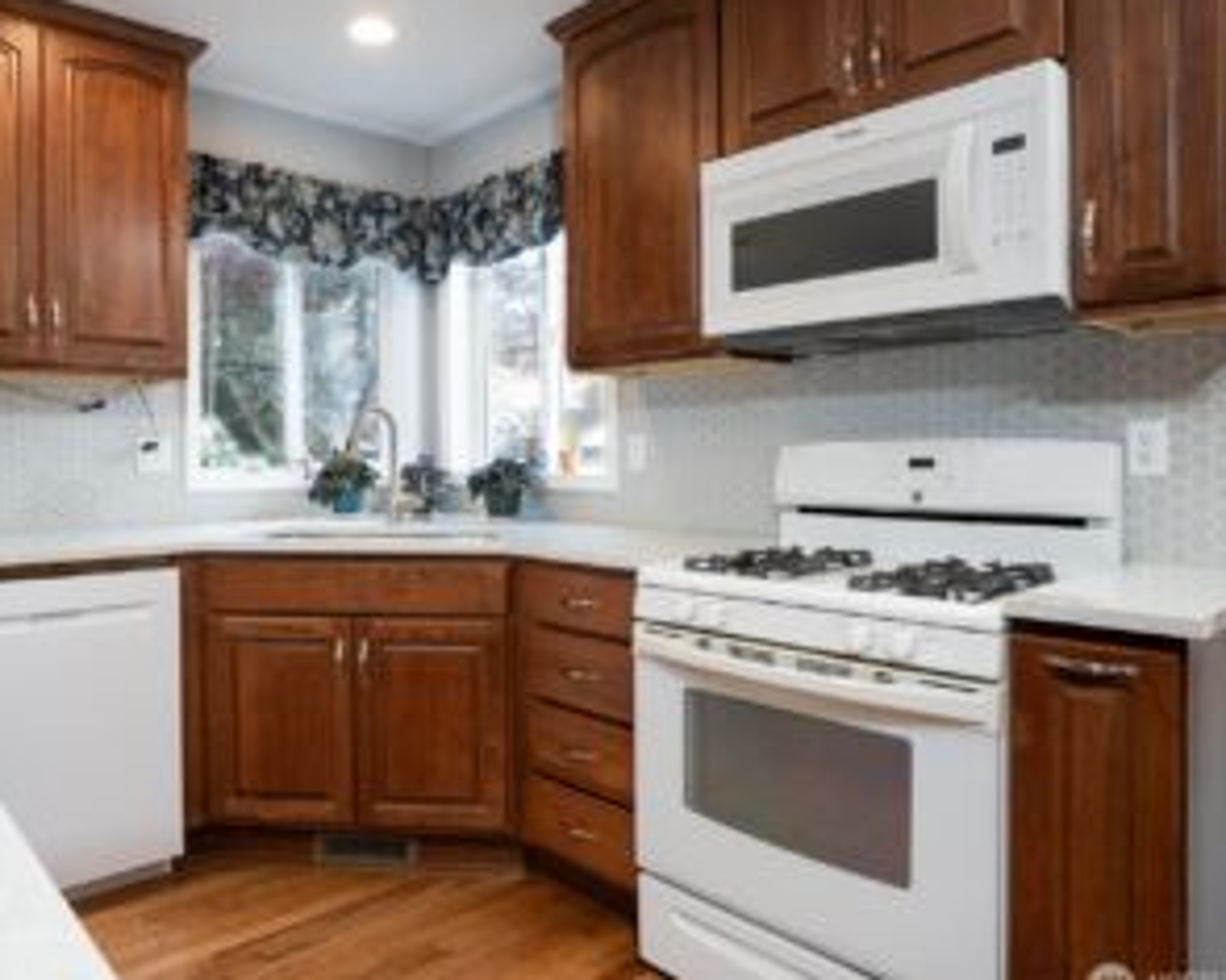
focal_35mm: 23
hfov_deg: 71.9
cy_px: 469
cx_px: 492
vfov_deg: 60.8
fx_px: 834
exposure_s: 1/25
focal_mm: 18
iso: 320
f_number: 8
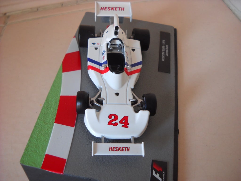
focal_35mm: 41
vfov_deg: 35.1
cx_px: 120
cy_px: 90
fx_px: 285
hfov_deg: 45.8
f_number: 3.1
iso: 191
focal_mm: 6.72
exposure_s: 1/60
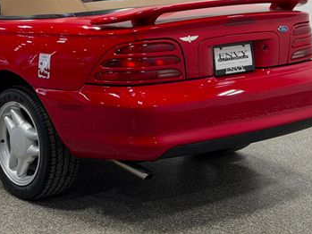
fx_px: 793
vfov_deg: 16.6
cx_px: 77
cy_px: 29
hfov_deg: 22.0
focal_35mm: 88
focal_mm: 6.76
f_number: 1.78
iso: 64
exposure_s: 1/254
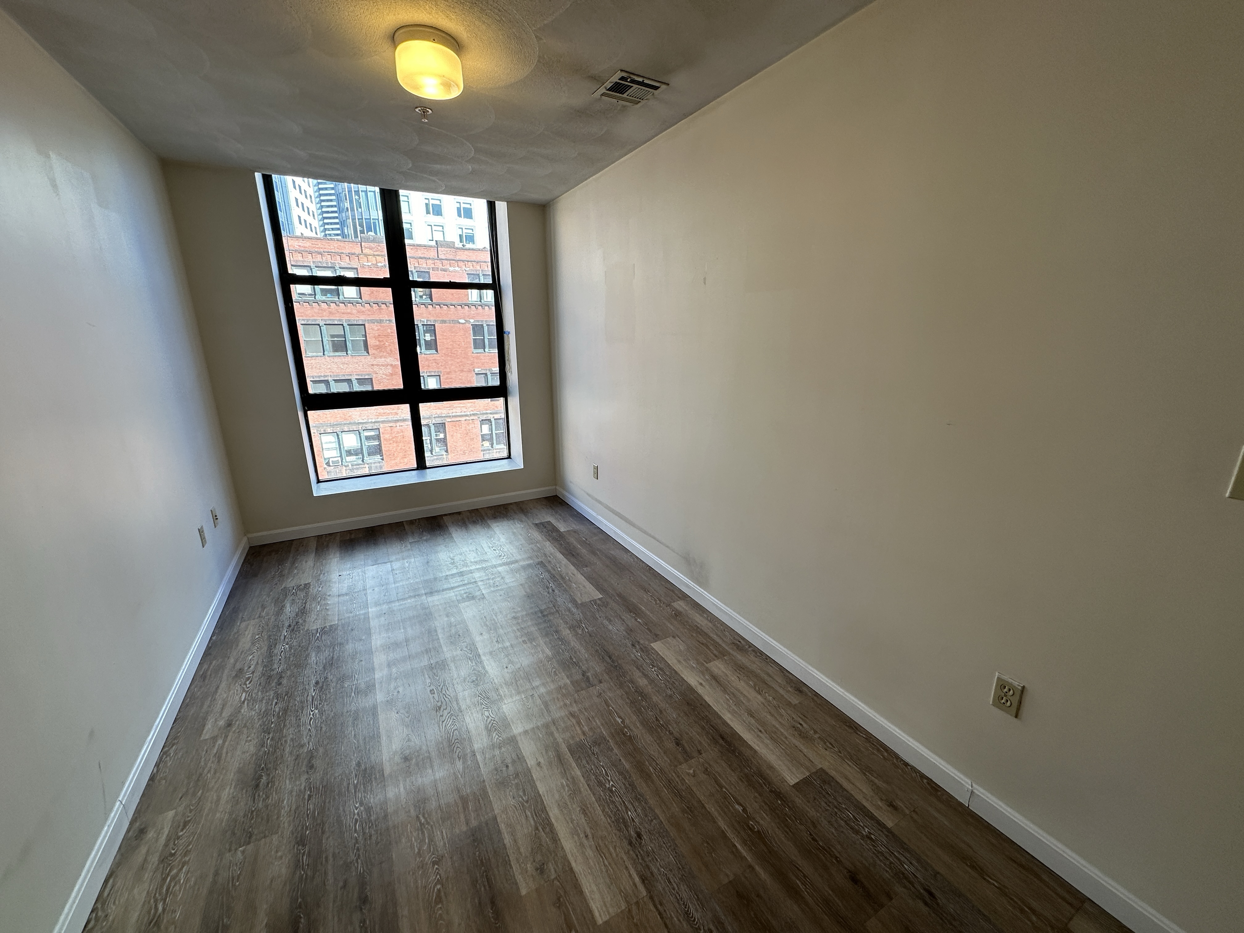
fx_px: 503
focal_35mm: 14
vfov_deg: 85.7
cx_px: 622
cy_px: 466
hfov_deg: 102.1
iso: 40
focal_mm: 2.22
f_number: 2.2
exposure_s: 1/134
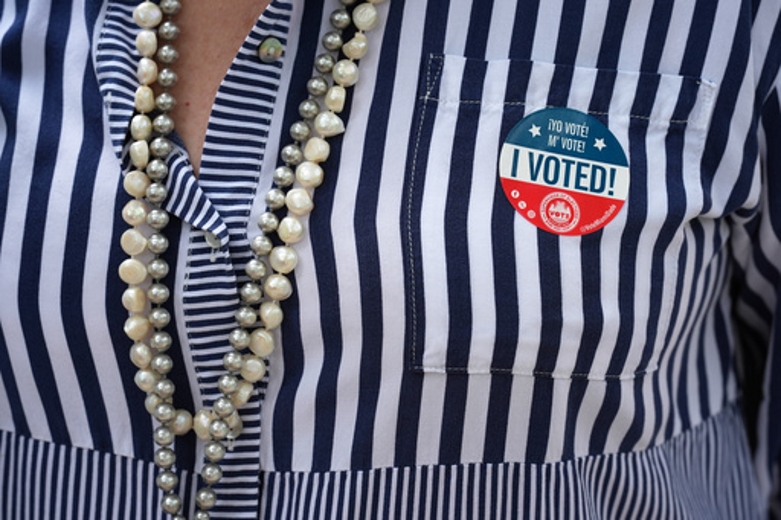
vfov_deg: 10.2
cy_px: 260
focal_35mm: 135
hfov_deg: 15.2
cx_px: 390
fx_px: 2928
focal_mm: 135
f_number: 5.6
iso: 640
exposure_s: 1/200
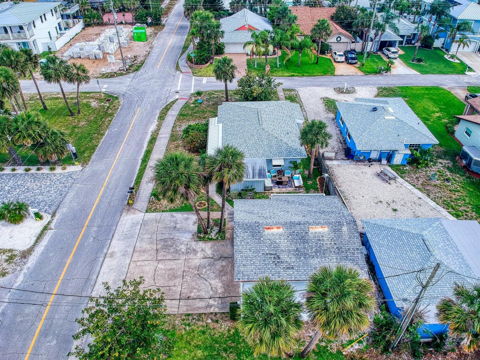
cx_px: 240
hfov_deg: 69.4
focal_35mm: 25
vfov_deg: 54.9
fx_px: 347
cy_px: 180
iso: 100
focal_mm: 4.49
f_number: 2.6
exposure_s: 1/800
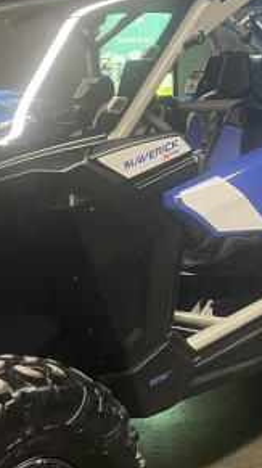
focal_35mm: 78
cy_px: 309
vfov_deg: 27.1
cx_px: 146
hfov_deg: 15.4
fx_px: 966
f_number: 1.6
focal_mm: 4.2
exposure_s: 1/60
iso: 320
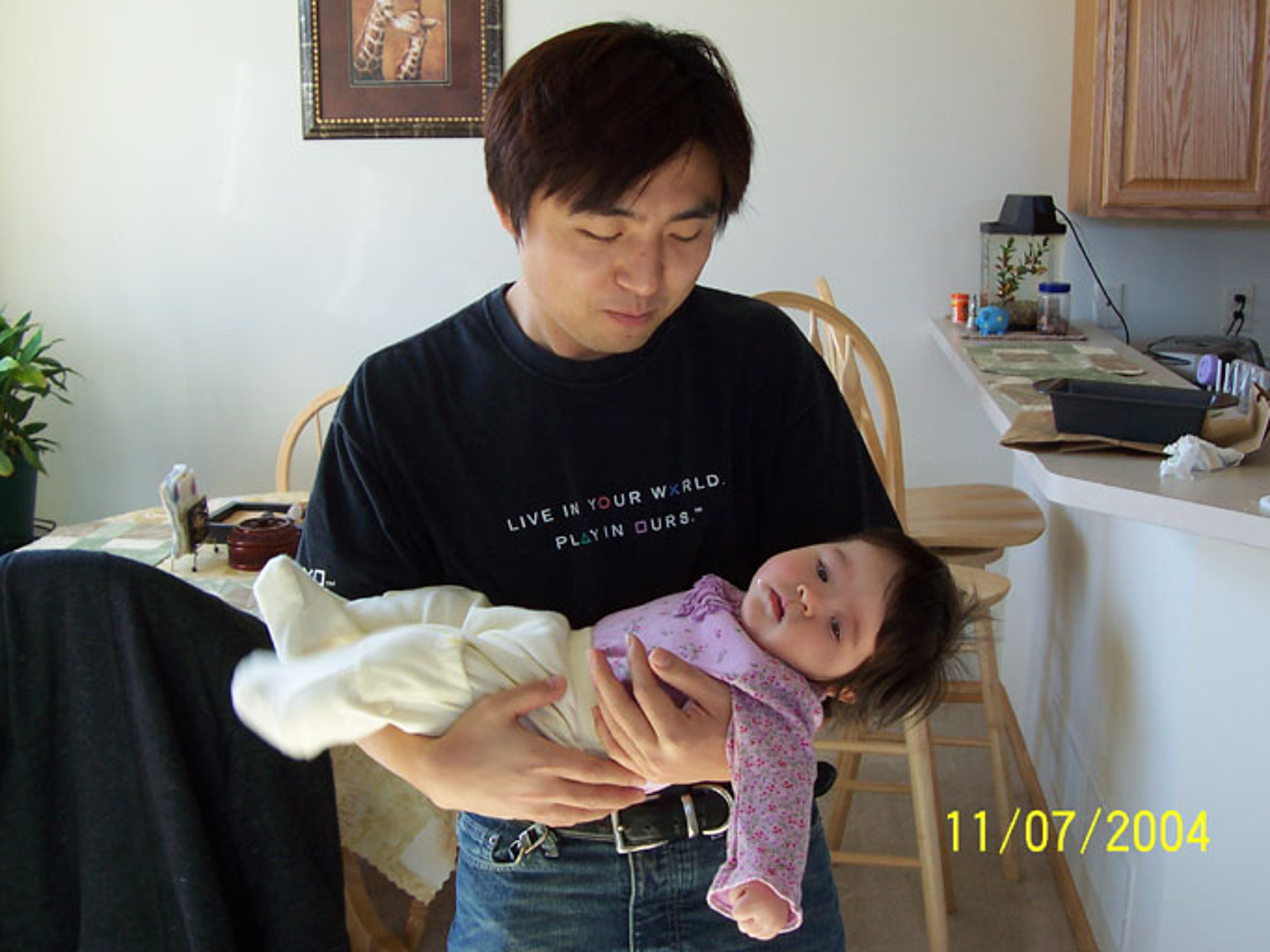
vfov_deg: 37.7
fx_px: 1394
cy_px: 465
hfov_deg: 49.0
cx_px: 629
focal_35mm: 38
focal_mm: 5.6
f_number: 2.8
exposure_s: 1/60
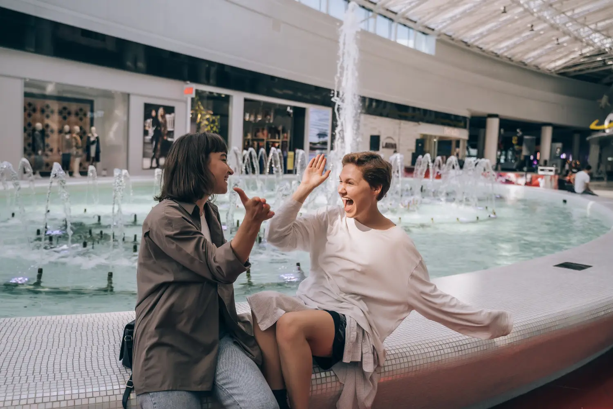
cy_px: 204
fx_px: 562
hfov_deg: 57.2
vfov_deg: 40.0
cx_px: 306
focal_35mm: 33
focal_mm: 33
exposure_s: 1/2500
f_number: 3.2
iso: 640
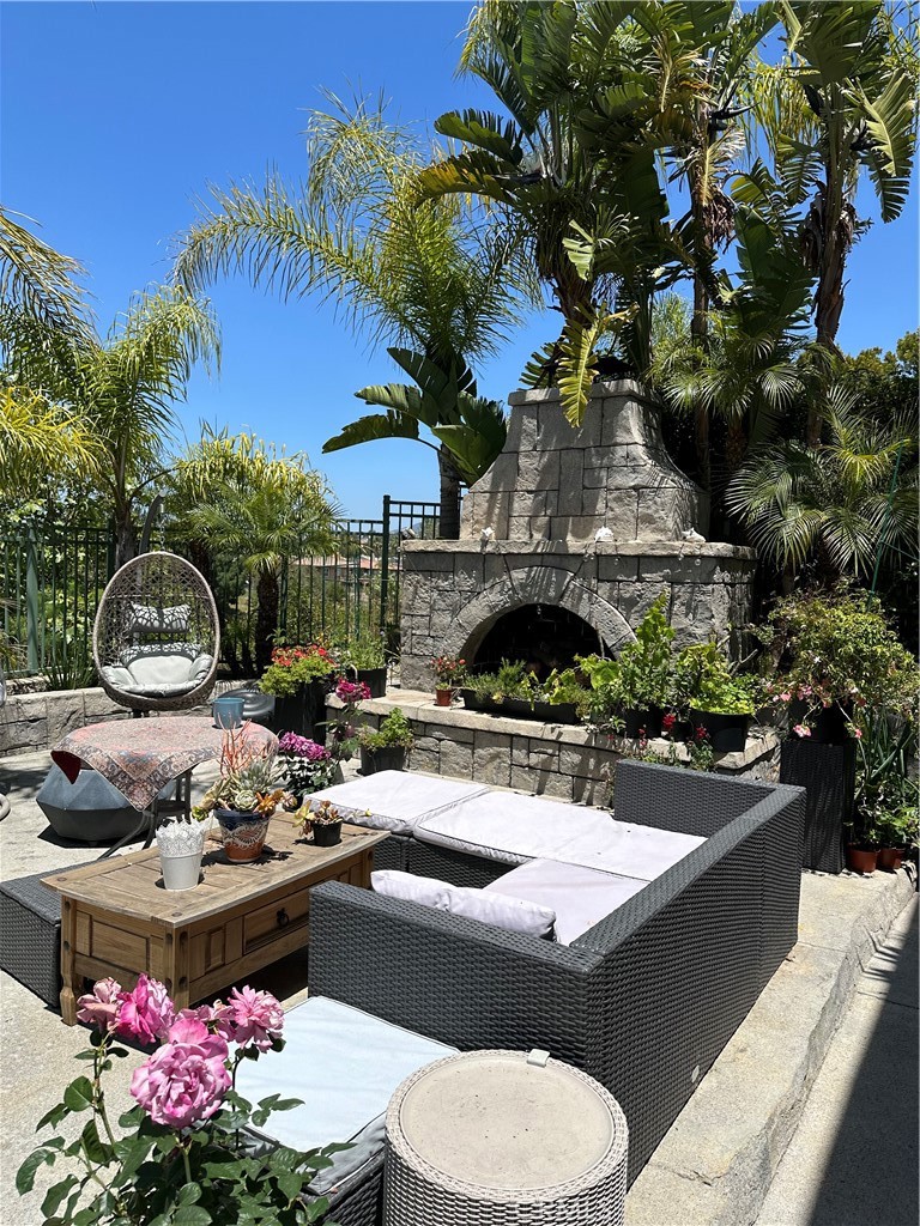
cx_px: 460
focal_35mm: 24
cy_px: 613
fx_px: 850
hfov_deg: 56.8
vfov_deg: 71.6
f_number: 1.78
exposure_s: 1/4545
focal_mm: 6.86
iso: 80
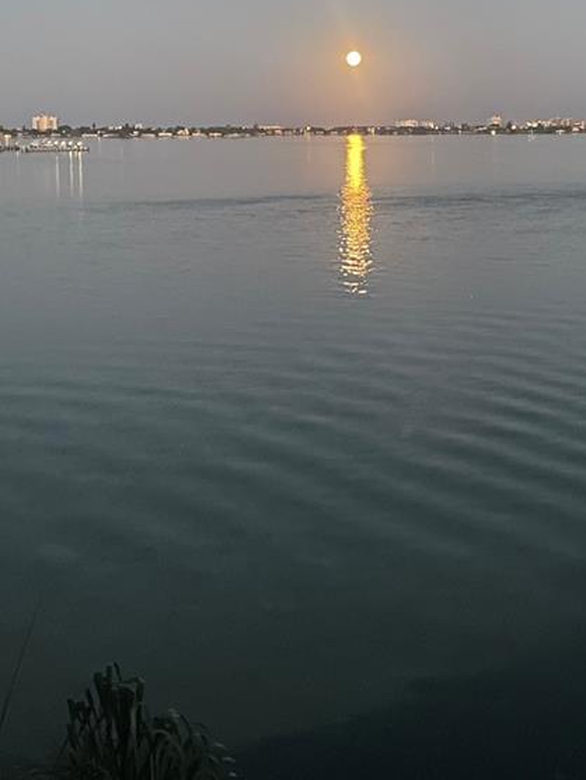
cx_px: 384
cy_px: 242
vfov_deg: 33.9
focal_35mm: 56
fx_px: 1264
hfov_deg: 26.0
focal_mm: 4.2
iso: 500
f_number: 1.6
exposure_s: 1/9
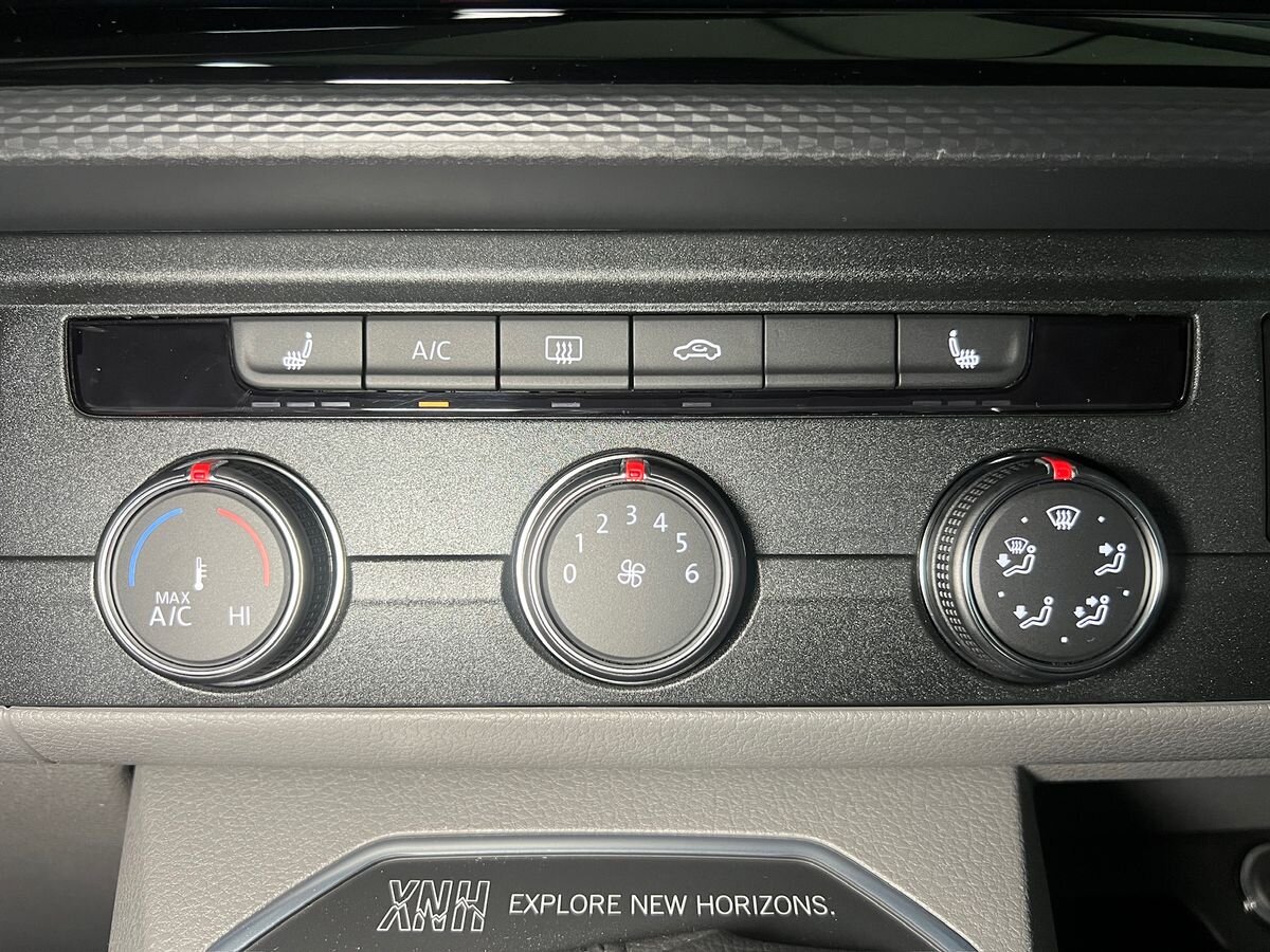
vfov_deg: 53.1
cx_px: 635
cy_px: 476
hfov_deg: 67.3
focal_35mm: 26
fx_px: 954
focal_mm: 5.7
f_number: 1.5
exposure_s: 1/60
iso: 250
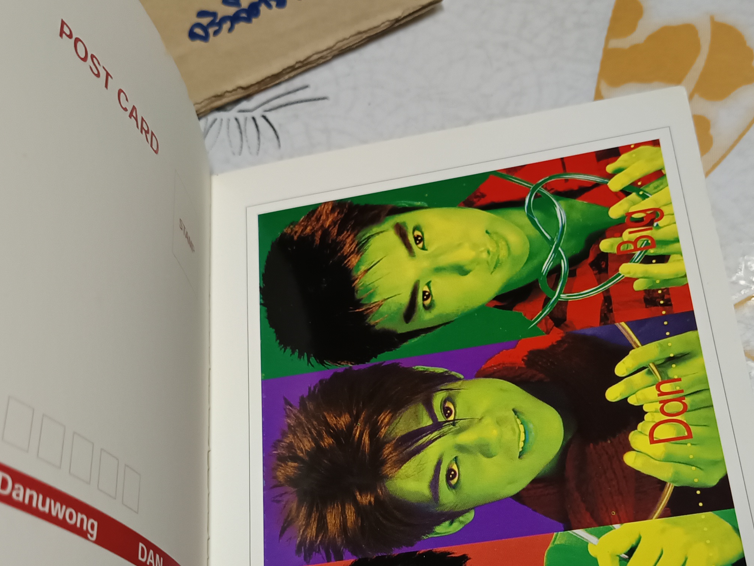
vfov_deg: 29.4
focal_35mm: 48
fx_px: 1046
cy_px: 468
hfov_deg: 39.6
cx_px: 432
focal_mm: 5.31
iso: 1190
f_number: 1.7
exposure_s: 1/50
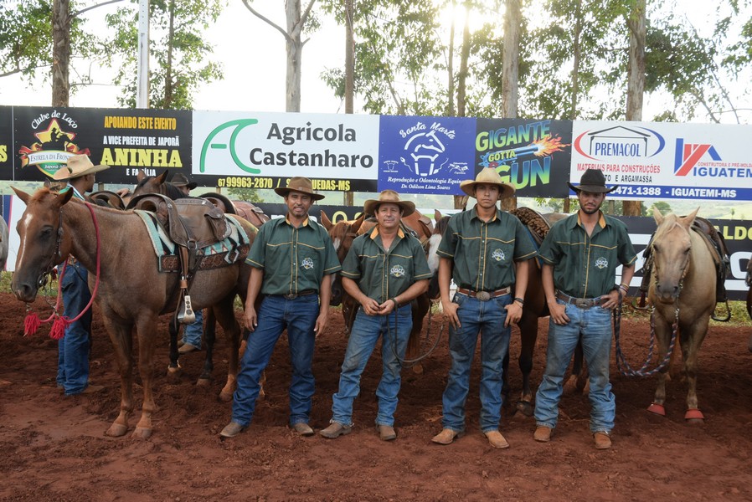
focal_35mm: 38
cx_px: 376
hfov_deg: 51.3
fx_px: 784
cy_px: 251
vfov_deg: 35.5
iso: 800
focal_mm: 25
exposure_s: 1/250
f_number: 8
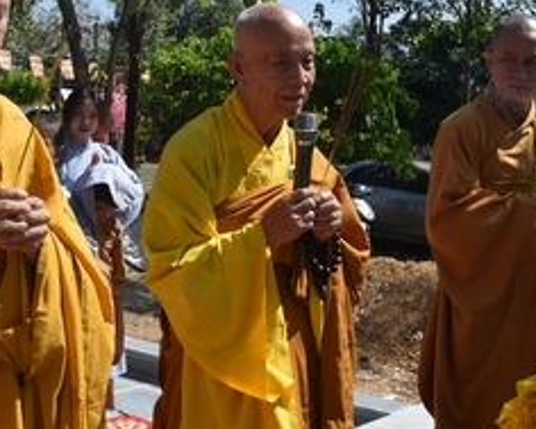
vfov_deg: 24.4
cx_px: 254
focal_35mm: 62
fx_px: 984
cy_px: 127
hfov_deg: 30.5
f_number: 9
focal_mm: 24
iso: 200
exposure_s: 1/320
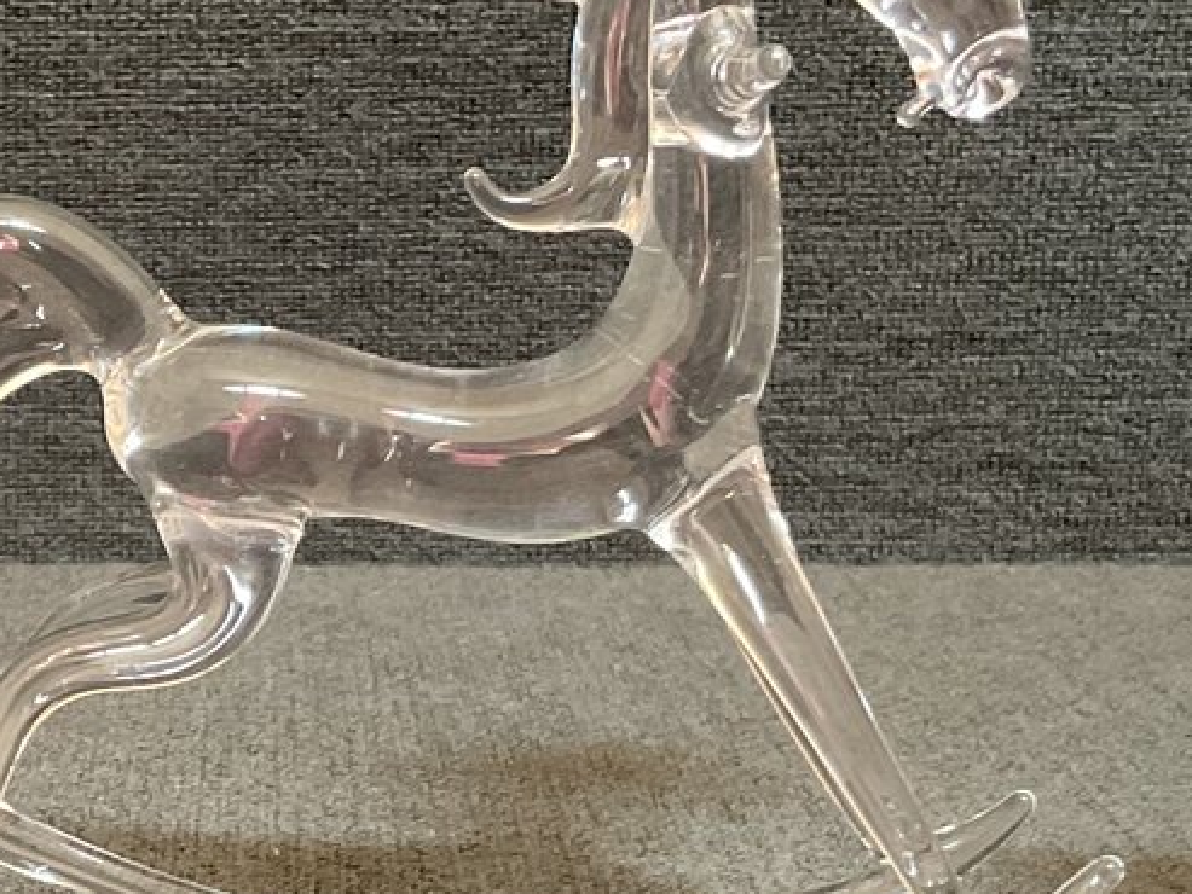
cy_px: 789
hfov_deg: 21.4
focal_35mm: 89
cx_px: 79
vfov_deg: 16.4
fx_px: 3065
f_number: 1.8
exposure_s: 1/40
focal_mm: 3
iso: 200
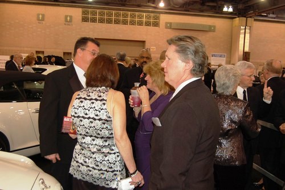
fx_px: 332
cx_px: 142
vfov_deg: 31.8
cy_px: 95
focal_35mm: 42
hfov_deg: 46.5
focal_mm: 28
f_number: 4.2
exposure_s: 1/60
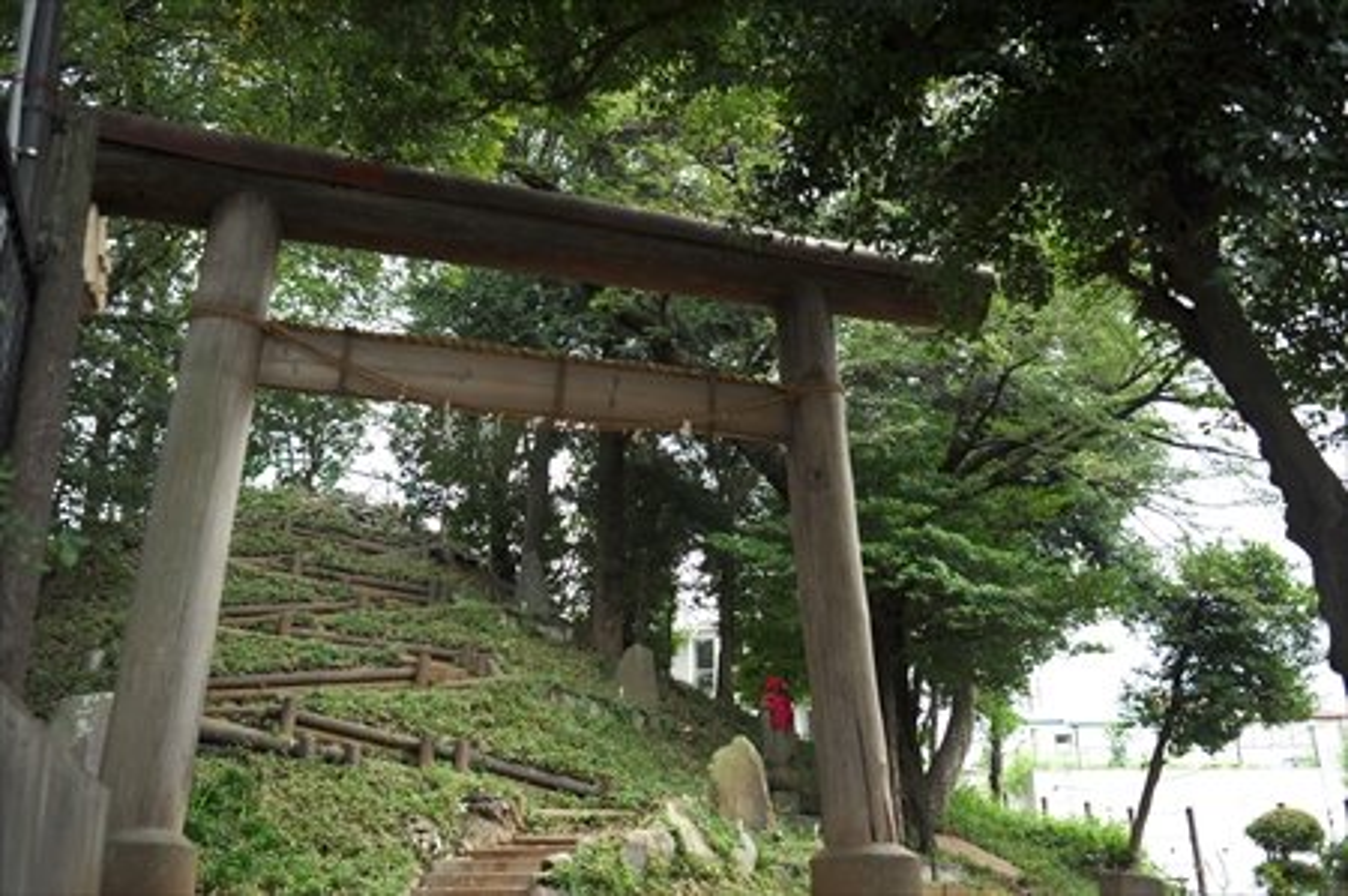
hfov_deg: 54.5
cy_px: 448
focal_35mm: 35
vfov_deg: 37.8
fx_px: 1309
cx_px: 674
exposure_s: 1/250
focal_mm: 35
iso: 400
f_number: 4
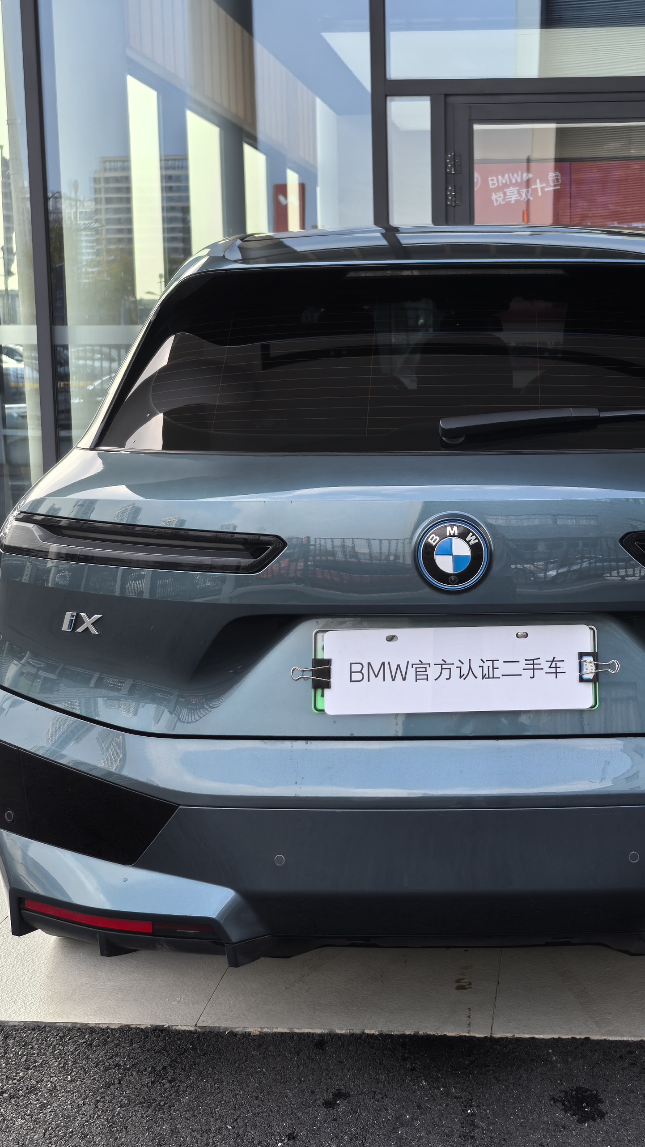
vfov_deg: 43.7
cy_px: 513
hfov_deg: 25.1
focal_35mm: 47
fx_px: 1429
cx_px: 500
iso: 50
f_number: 1.4
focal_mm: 5.75
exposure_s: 1/1129
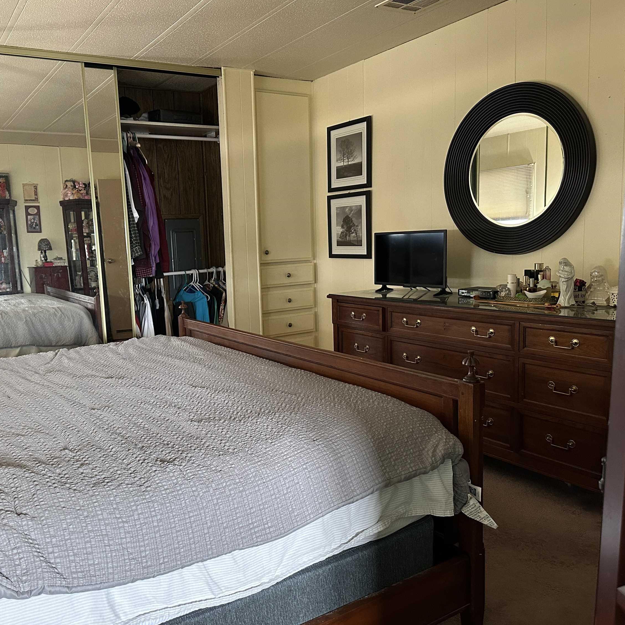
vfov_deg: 55.6
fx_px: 592
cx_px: 244
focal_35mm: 29
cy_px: 315
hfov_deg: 55.1
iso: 400
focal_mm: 6.86
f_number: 1.78
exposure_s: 1/60
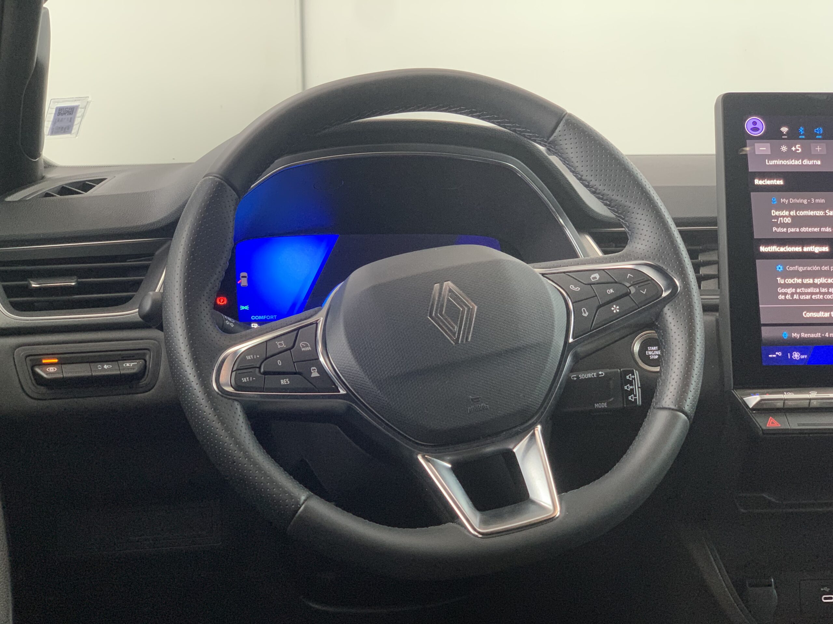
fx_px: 1251
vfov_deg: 28.0
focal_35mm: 52
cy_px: 312
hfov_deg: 36.8
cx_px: 416
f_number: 2.4
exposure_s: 1/56
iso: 320
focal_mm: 6
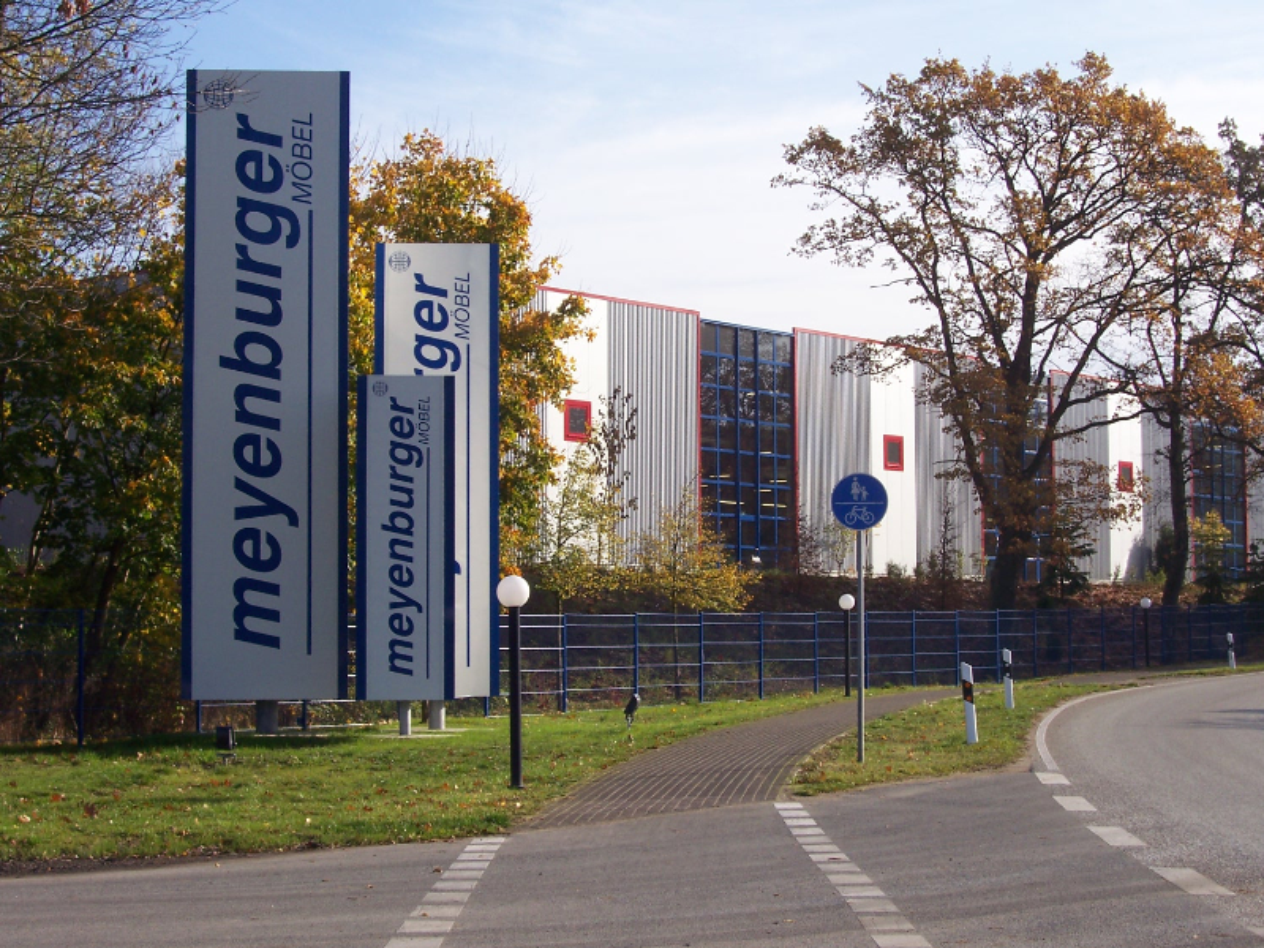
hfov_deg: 29.4
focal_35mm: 66
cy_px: 474
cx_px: 632
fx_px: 2410
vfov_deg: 22.3
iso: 79
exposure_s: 1/207
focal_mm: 10.8
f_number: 7.23
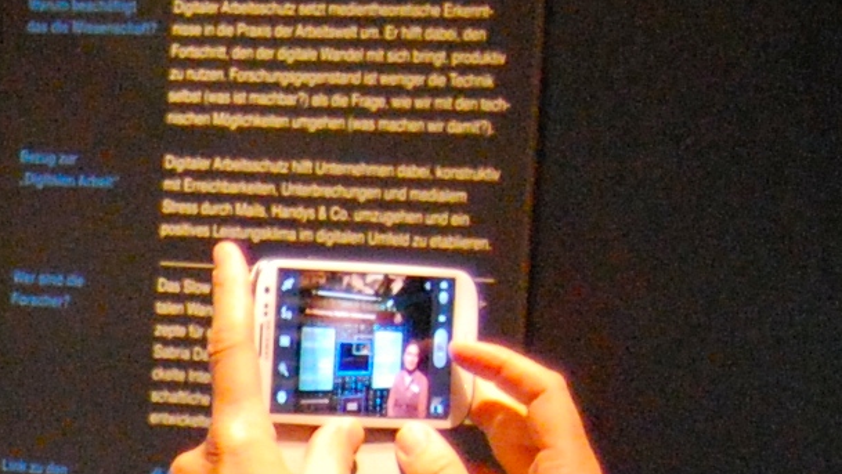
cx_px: -636
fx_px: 5807
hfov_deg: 8.0
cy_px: 907
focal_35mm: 260
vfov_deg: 4.6
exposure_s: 1/30
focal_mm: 26
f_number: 4.2
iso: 1600
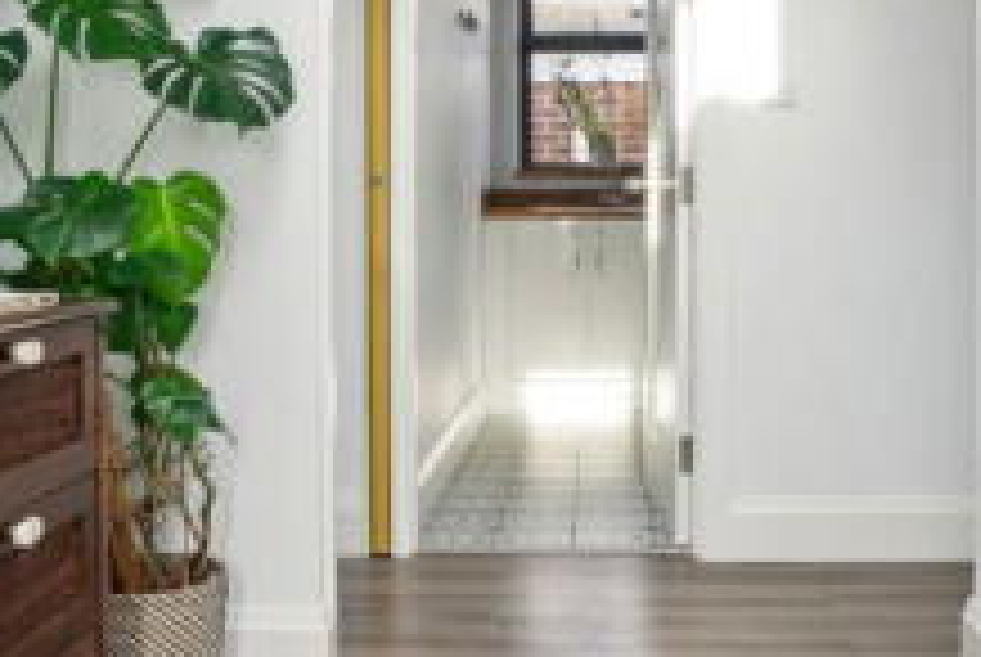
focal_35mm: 48
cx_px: 596
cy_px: 209
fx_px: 1310
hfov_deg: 40.8
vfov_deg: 28.0
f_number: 8
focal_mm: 16
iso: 640
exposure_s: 1/50
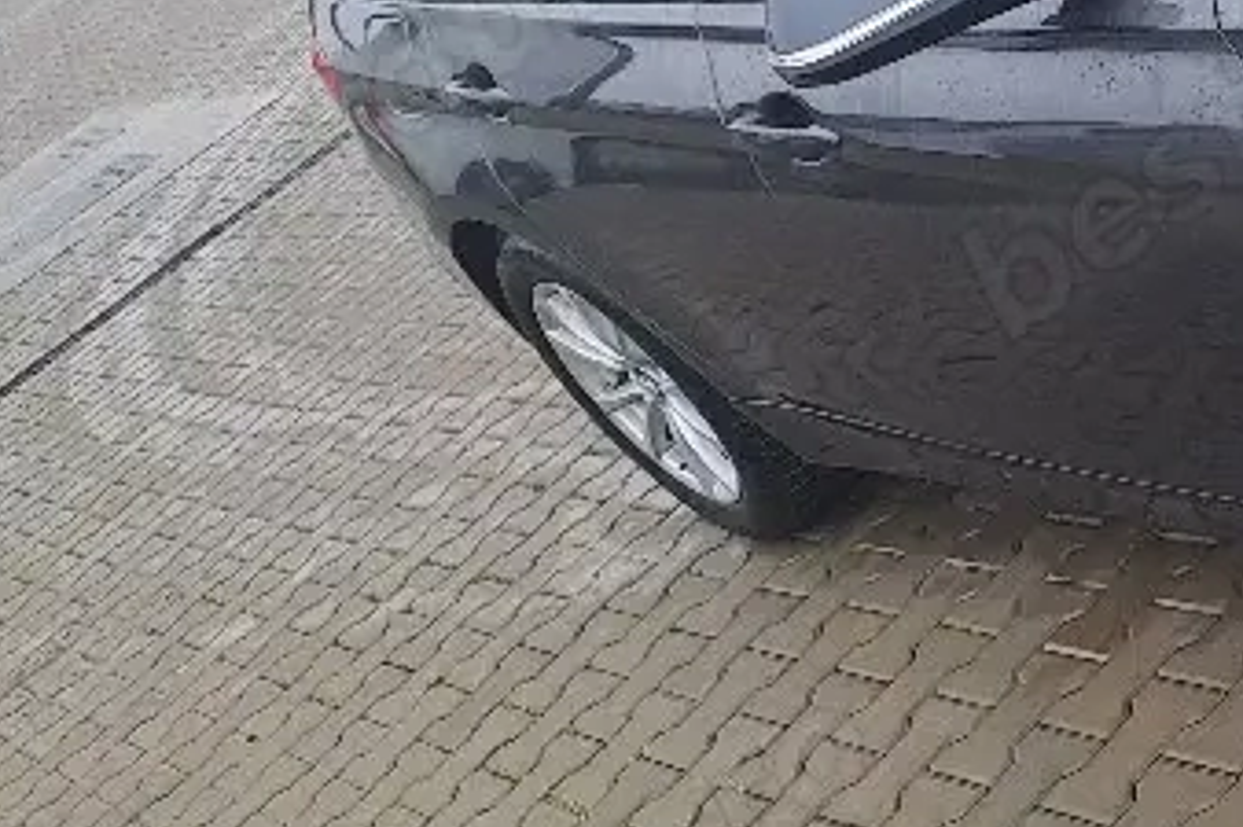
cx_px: 1659
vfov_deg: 17.4
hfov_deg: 23.1
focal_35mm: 77
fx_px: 2657
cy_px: 81
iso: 32
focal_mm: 4.65
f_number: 1.8
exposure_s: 1/196
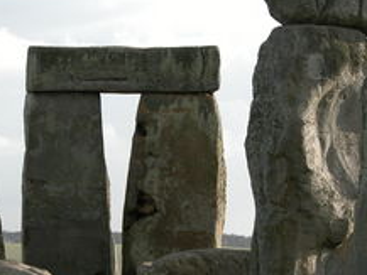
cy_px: 164
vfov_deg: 7.6
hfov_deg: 10.1
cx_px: 112
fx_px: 2069
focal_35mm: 195
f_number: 5.2
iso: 100
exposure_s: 1/366
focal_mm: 27.3
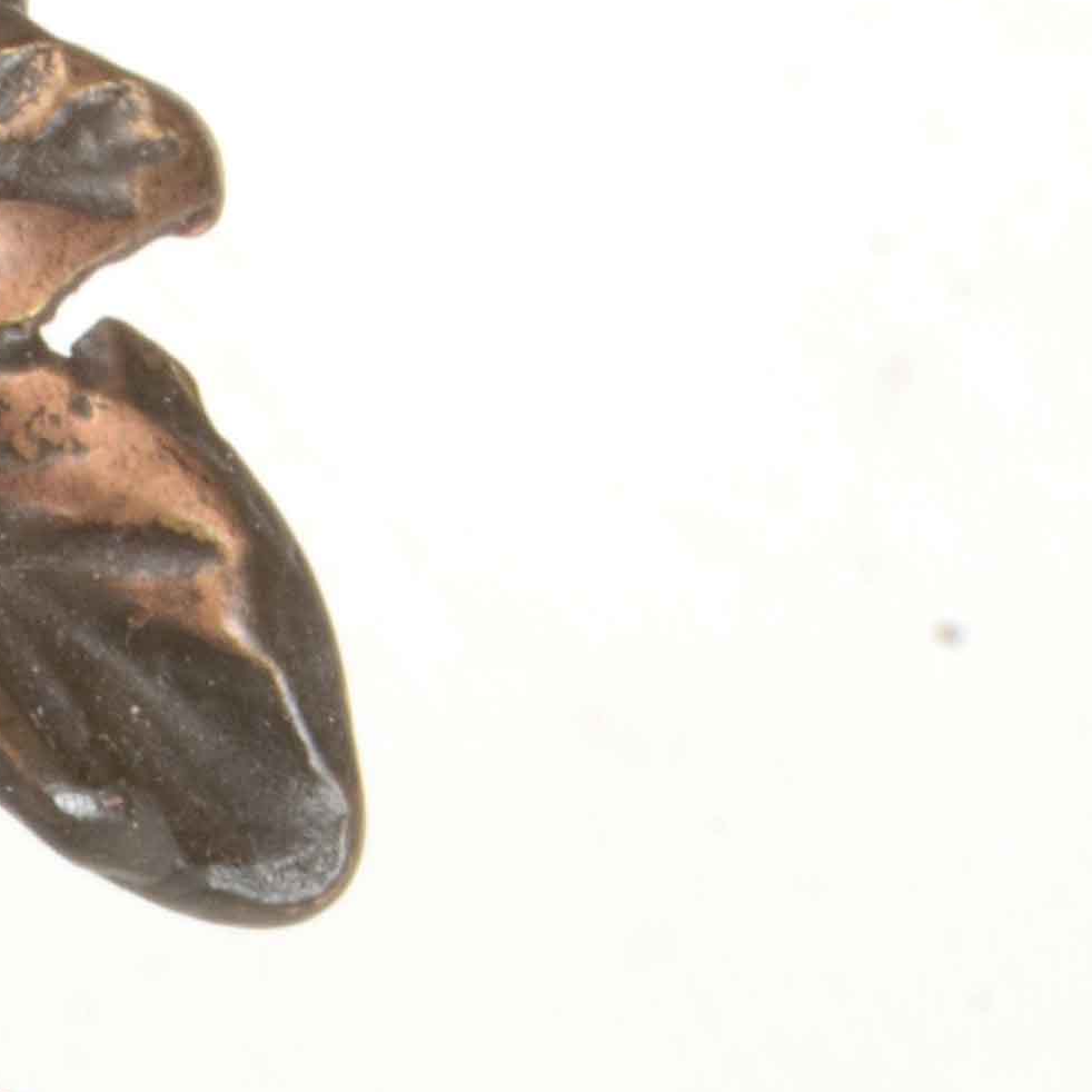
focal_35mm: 670
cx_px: -1173
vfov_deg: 2.6
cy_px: 856
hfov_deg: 2.6
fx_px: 23917
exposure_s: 1/160
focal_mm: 105
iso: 250
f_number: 20
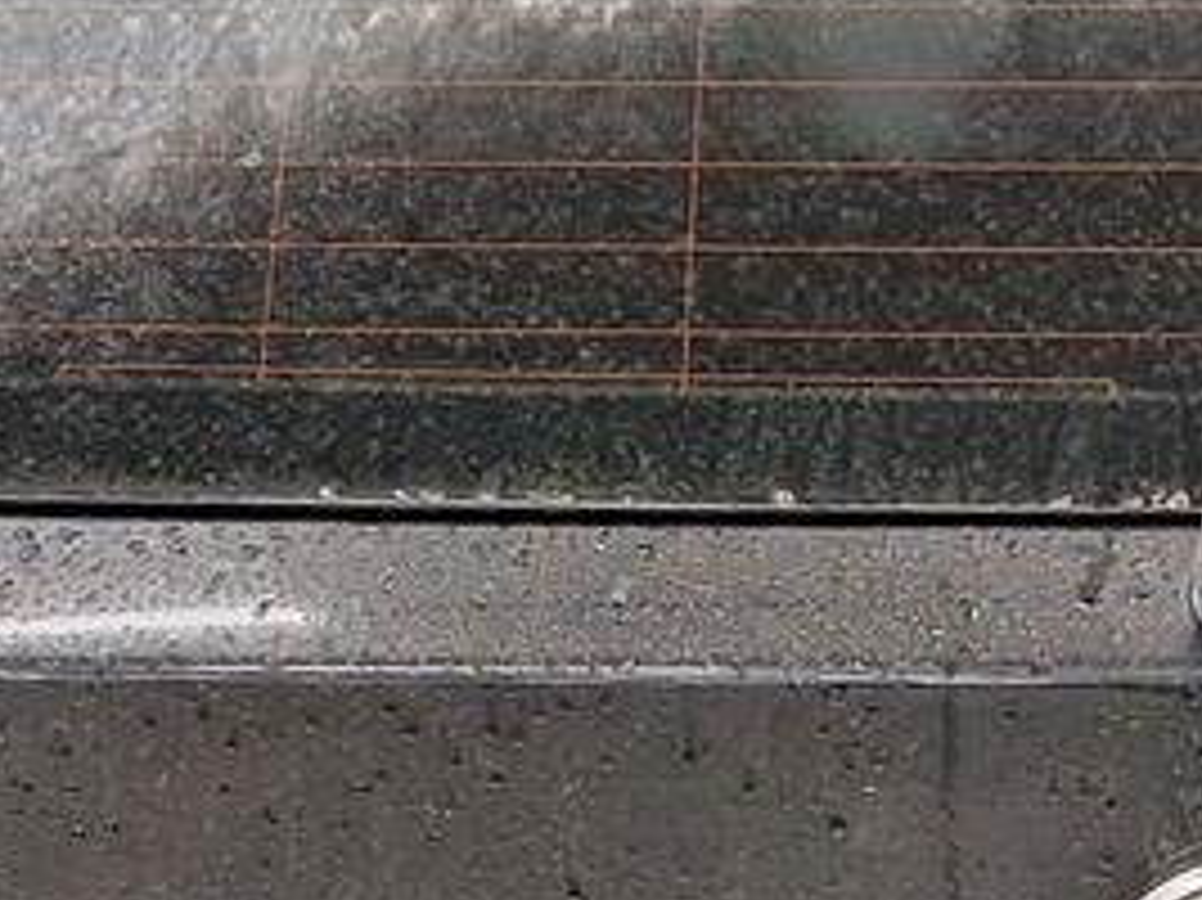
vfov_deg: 11.6
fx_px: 4304
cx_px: 1279
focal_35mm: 124
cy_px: 1224
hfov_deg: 15.5
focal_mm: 5.54
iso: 160
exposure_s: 1/50
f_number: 1.8
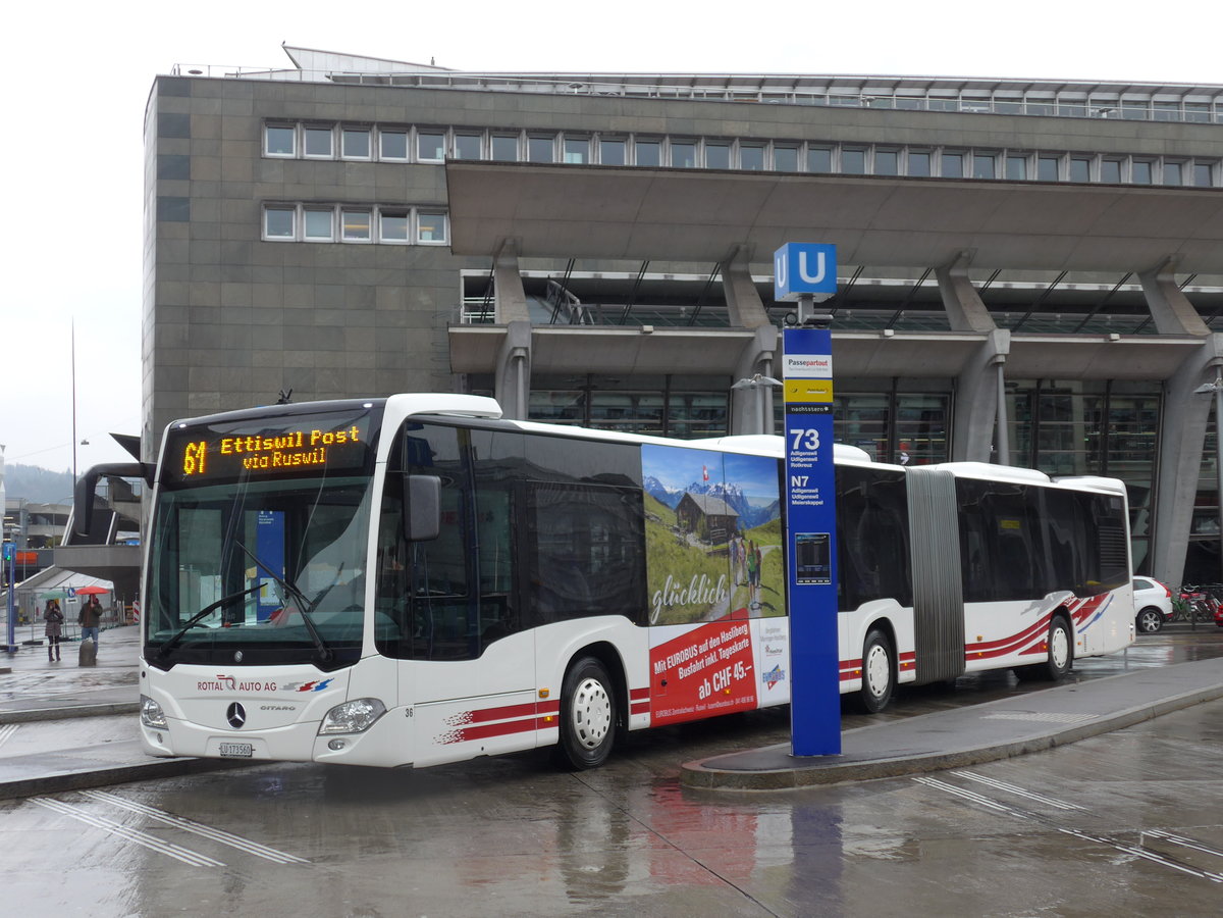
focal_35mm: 46
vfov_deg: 31.5
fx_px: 1625
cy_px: 459
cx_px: 612
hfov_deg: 41.2
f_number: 3
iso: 80
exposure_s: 1/125
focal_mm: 9.5
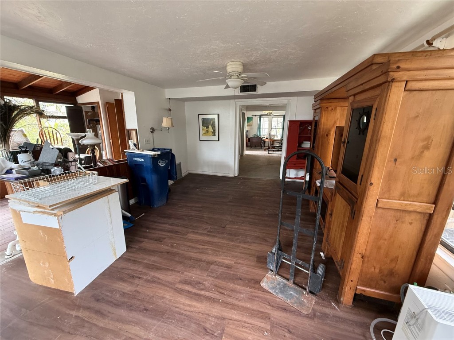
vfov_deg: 85.7
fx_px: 184
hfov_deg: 102.1
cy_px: 170
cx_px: 227
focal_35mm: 14
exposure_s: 1/60
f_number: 2.2
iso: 400
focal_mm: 2.22
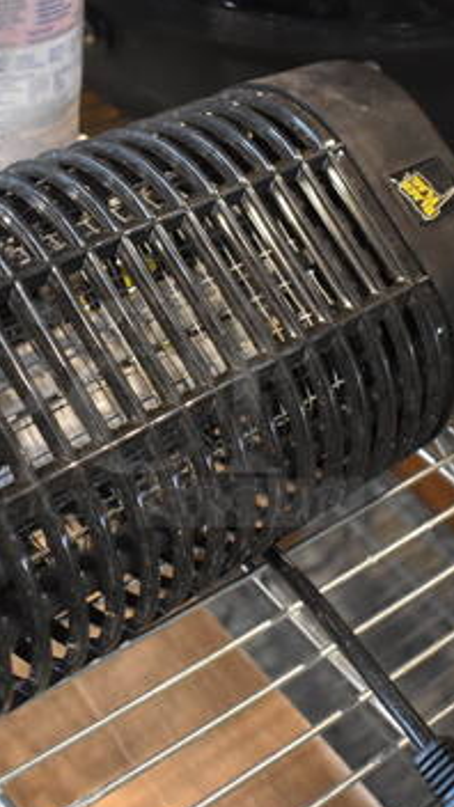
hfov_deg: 24.1
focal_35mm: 49
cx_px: 110
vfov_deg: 42.1
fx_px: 1049
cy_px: 406
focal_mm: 18
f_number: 3.5
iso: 2800
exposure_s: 1/125
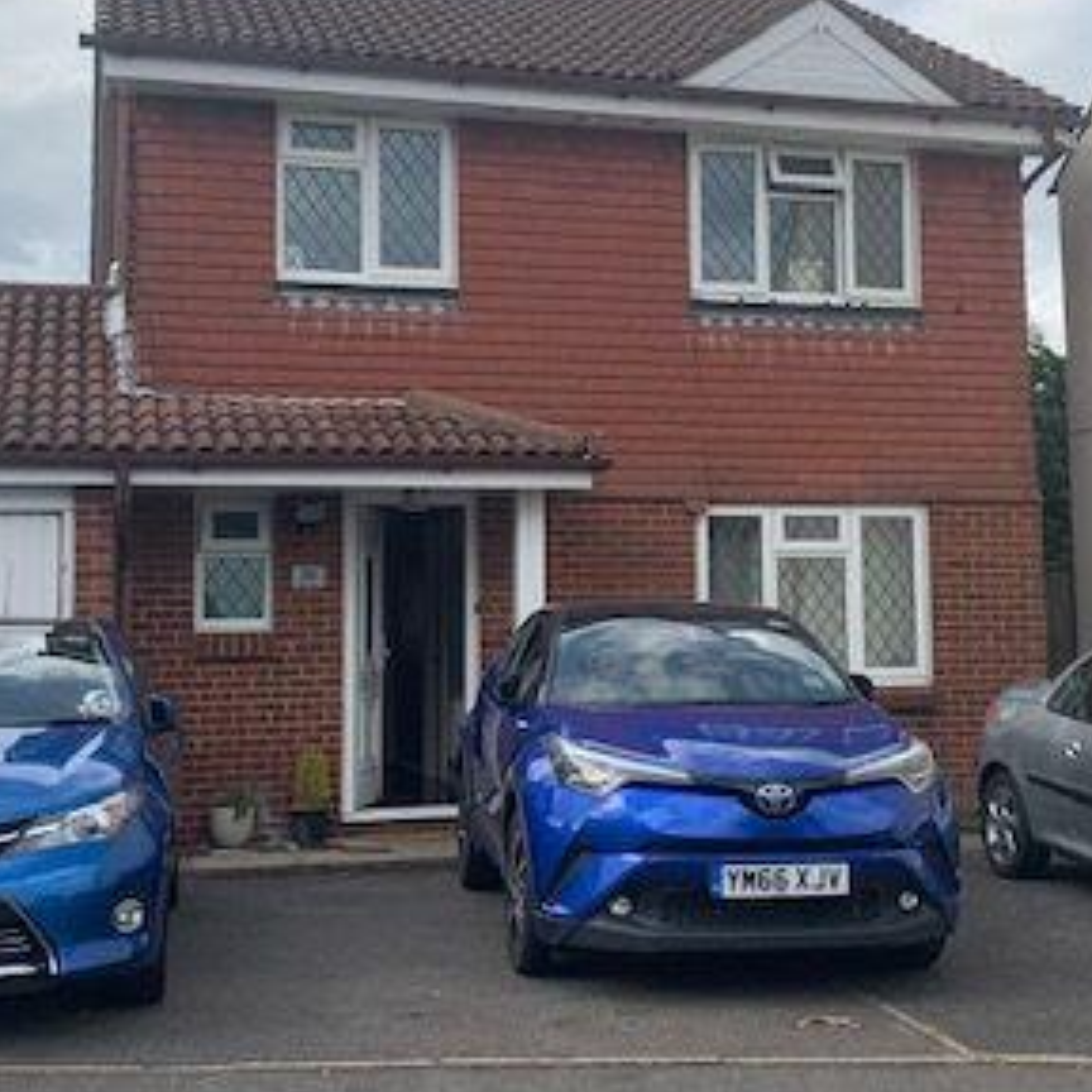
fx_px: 1820
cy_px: 493
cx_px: 682
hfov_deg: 33.2
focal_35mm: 51
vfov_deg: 33.4
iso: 25
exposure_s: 1/1124
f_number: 1.8
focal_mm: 4.25
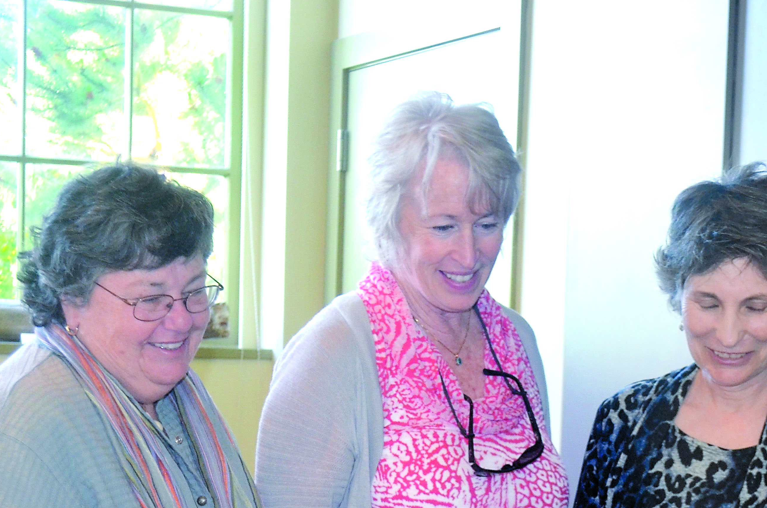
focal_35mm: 91
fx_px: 1935
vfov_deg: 14.8
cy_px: 471
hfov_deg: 22.4
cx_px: 479
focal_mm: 32
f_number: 4.8
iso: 720
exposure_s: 1/60
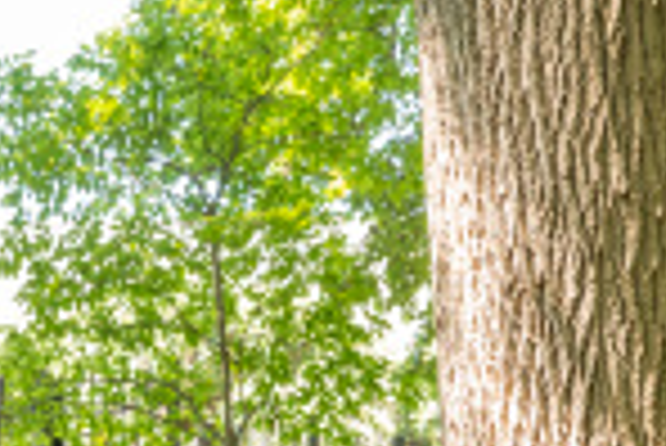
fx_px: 1796
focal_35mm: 97
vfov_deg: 12.5
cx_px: -126
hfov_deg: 19.8
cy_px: 874
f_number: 8
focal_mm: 24
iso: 200
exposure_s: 1/15
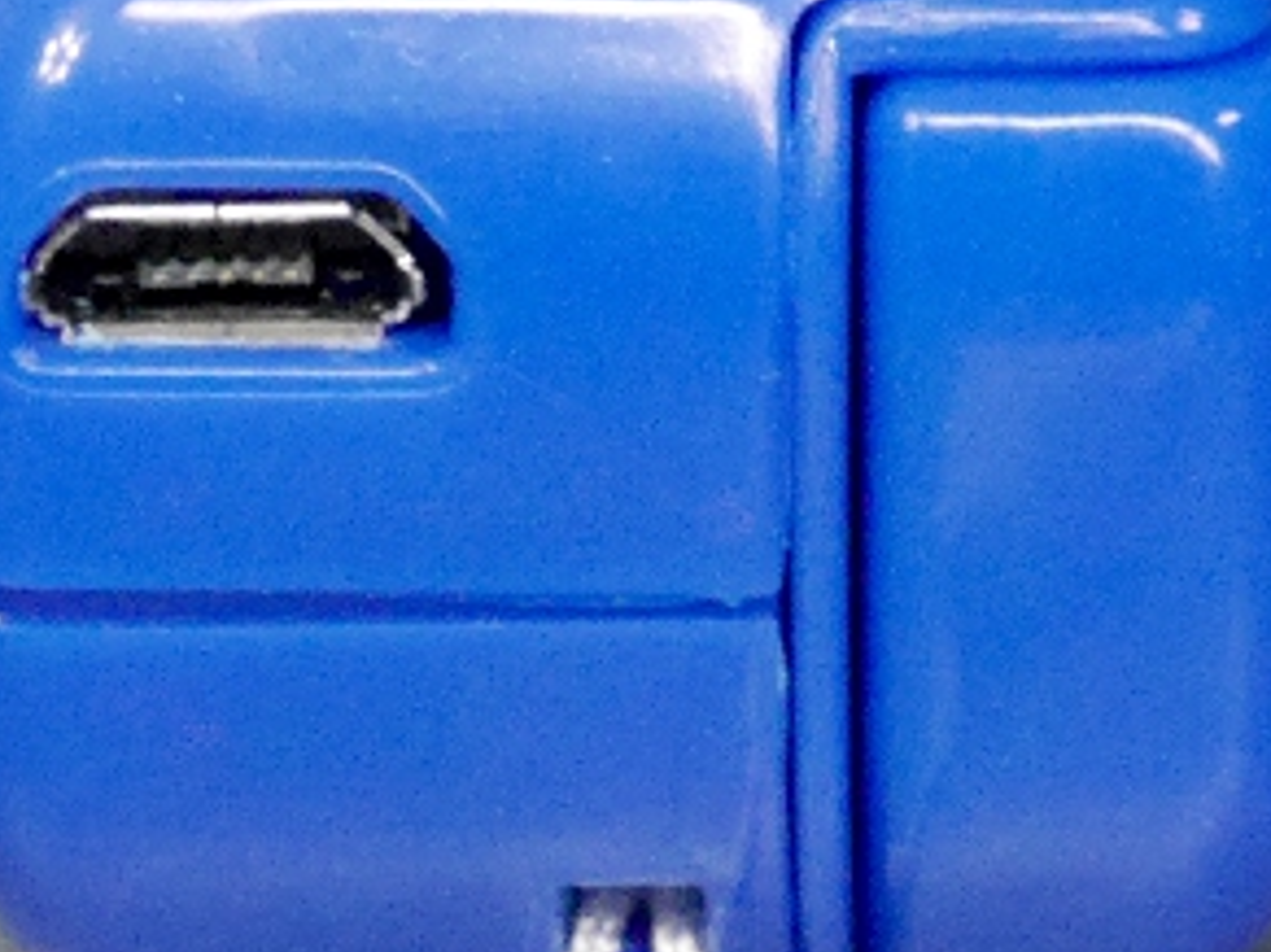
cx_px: 668
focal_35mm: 231
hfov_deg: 8.6
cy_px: 594
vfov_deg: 6.4
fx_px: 8478
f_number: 5.6
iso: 2500
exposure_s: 1/80
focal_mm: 42
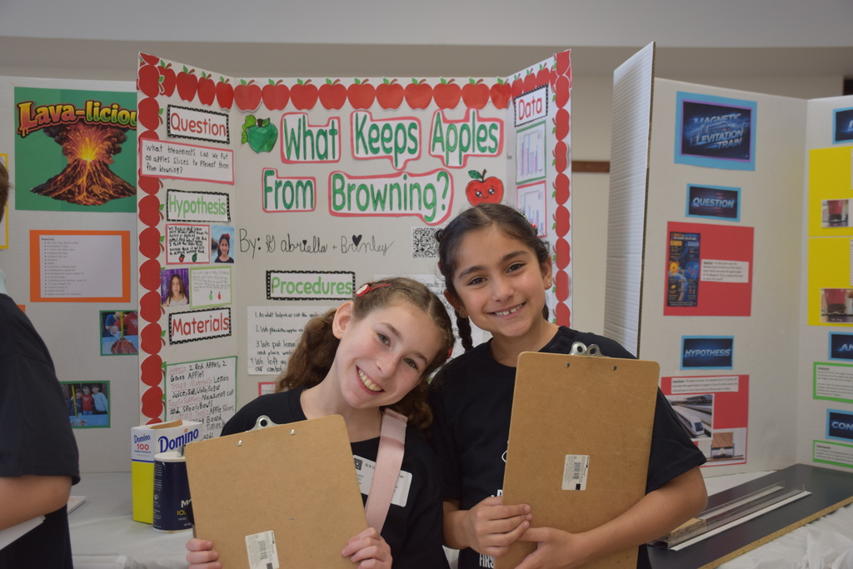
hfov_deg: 47.9
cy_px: 284
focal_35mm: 40
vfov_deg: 33.0
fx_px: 960
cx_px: 426
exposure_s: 1/60
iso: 400
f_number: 4
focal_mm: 27
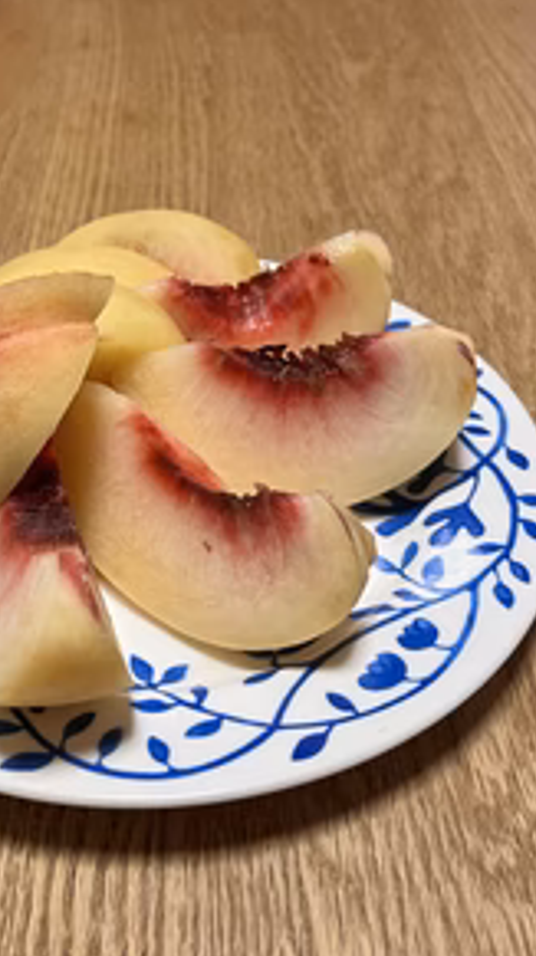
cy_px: 470
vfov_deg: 51.7
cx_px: 168
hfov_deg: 30.1
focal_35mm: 39
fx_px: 989
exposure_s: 1/50
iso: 100
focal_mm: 5.1
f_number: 1.6
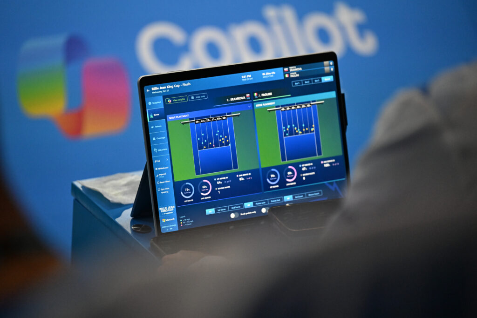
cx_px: 238
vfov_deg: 8.6
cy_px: 159
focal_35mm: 160
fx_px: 2120
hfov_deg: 12.8
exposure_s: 1/1600
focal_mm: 160
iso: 4000
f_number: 2.8
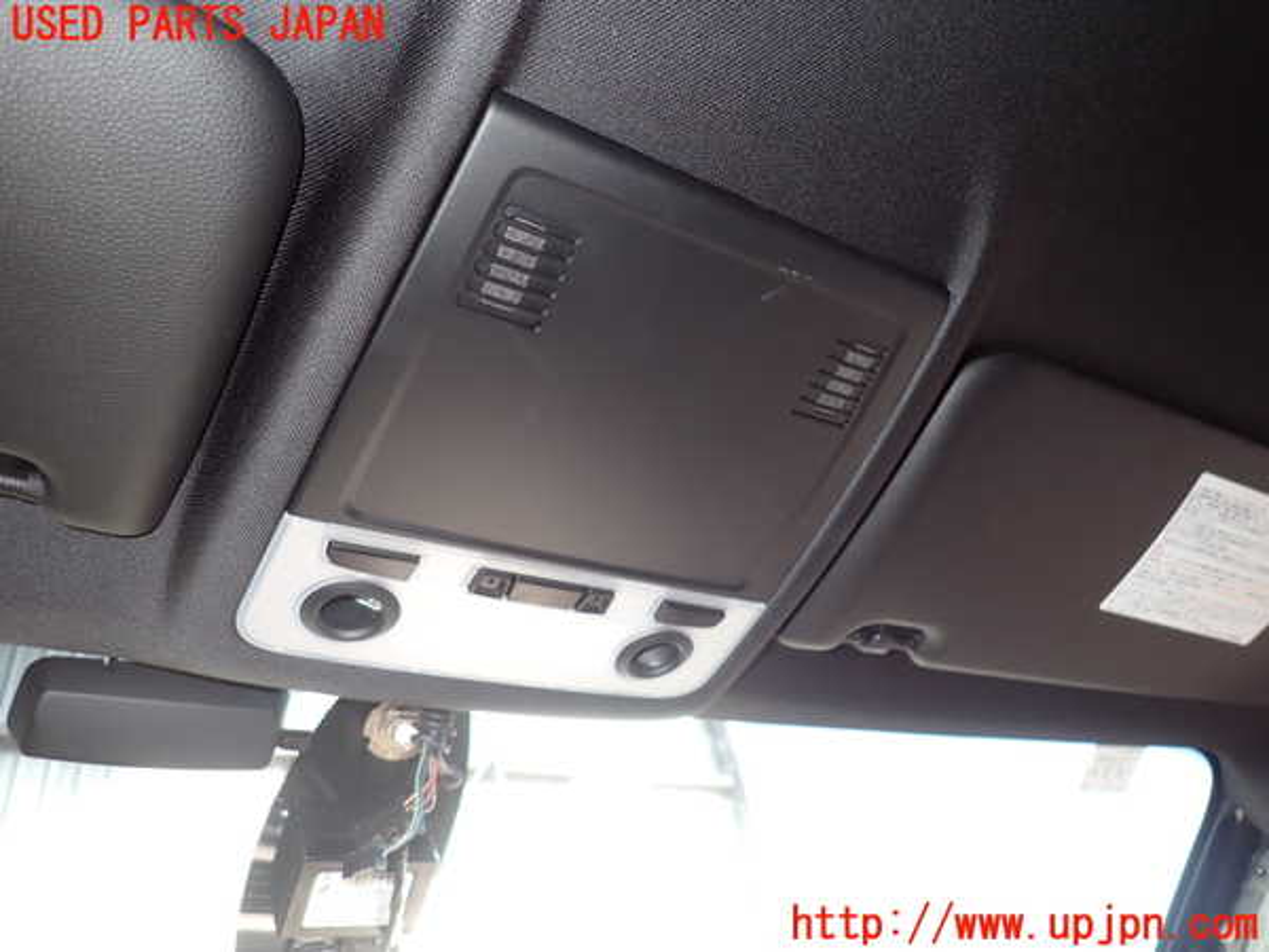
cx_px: 634
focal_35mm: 25
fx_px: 916
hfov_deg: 69.4
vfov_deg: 54.9
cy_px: 476
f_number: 2
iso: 100
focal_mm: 4.5
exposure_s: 1/100
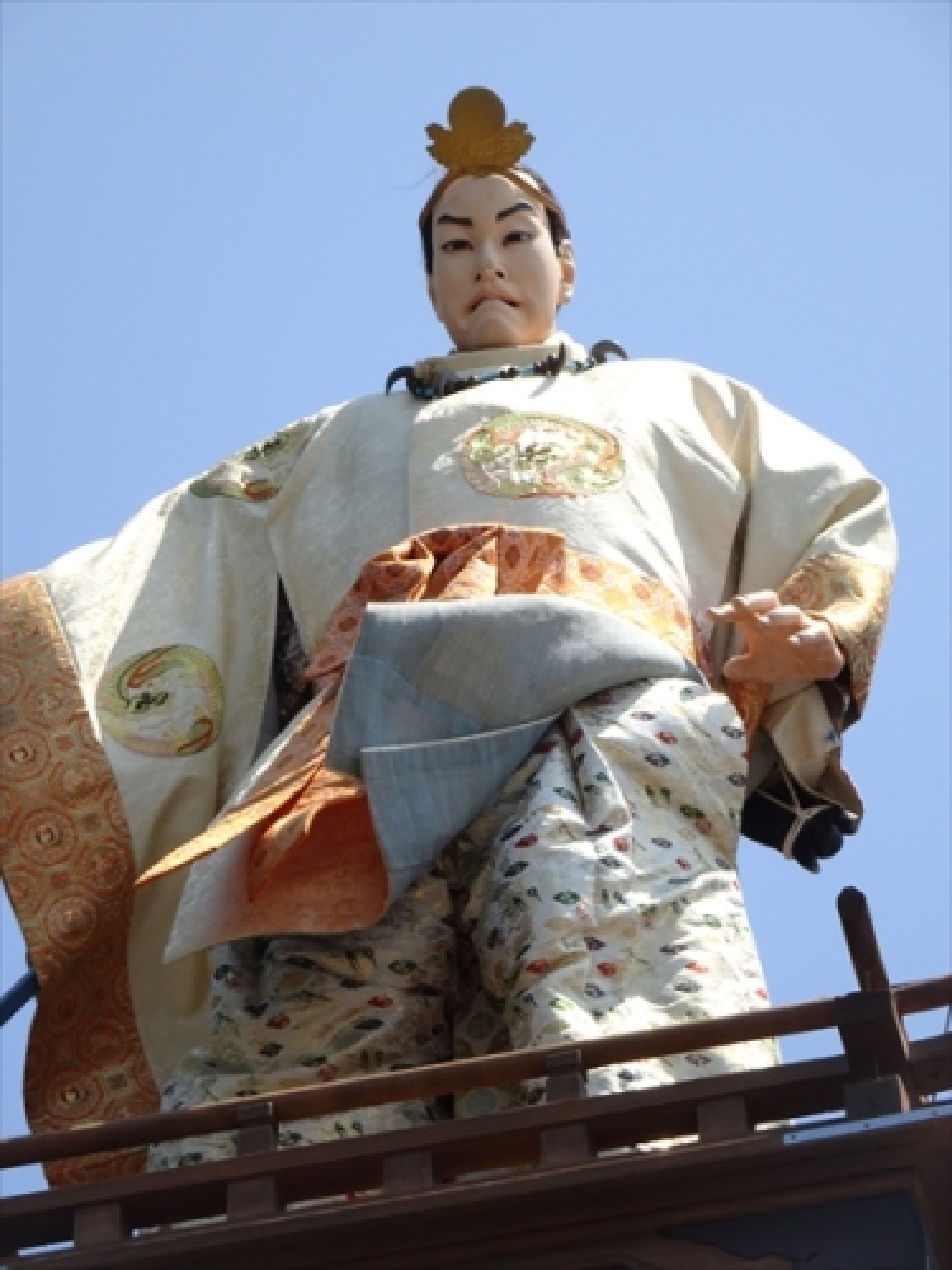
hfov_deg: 8.1
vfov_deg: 10.8
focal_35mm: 183
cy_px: 635
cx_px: 476
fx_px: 6710
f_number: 5.6
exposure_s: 1/250
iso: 80
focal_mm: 31.31
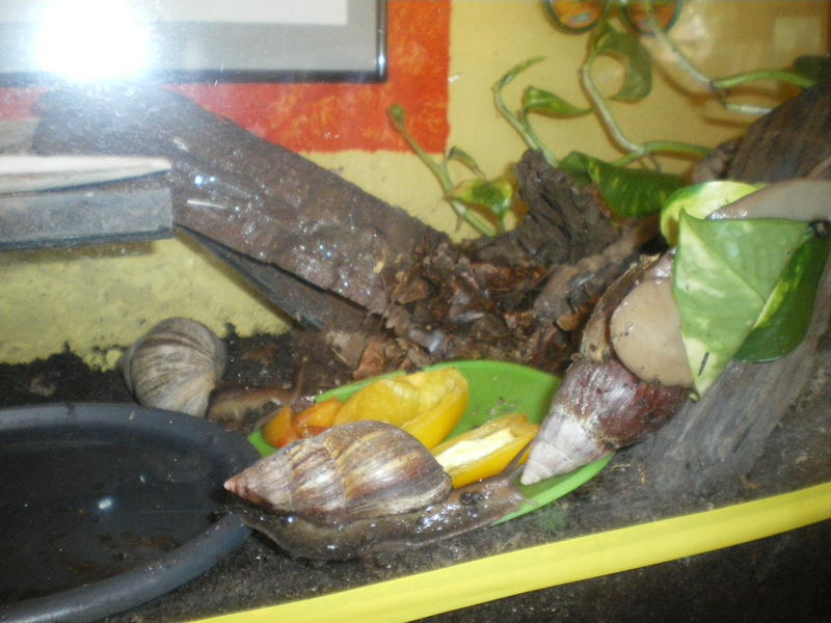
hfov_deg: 51.4
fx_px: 864
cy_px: 312
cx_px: 416
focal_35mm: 36
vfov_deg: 39.7
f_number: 3.1
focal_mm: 6.3
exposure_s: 1/50
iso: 640
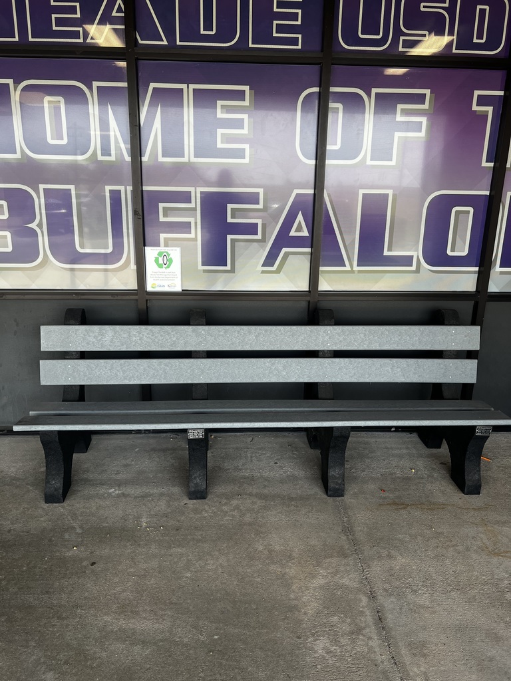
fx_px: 512
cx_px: 256
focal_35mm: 26
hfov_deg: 53.1
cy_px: 340
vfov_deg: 67.3
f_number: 1.5
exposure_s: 1/445
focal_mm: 5.7
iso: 50
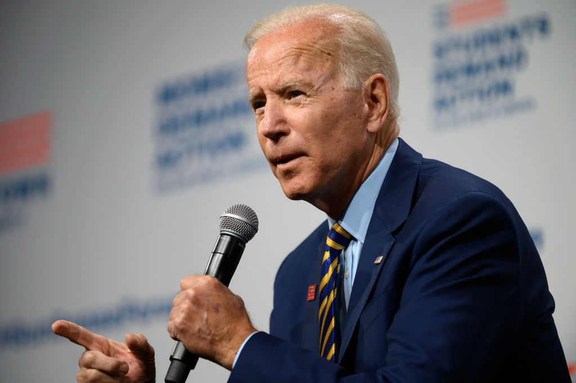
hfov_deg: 10.3
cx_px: 288
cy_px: 192
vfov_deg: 6.9
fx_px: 3197
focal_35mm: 200
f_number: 2.8
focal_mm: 200
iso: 800
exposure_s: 1/400
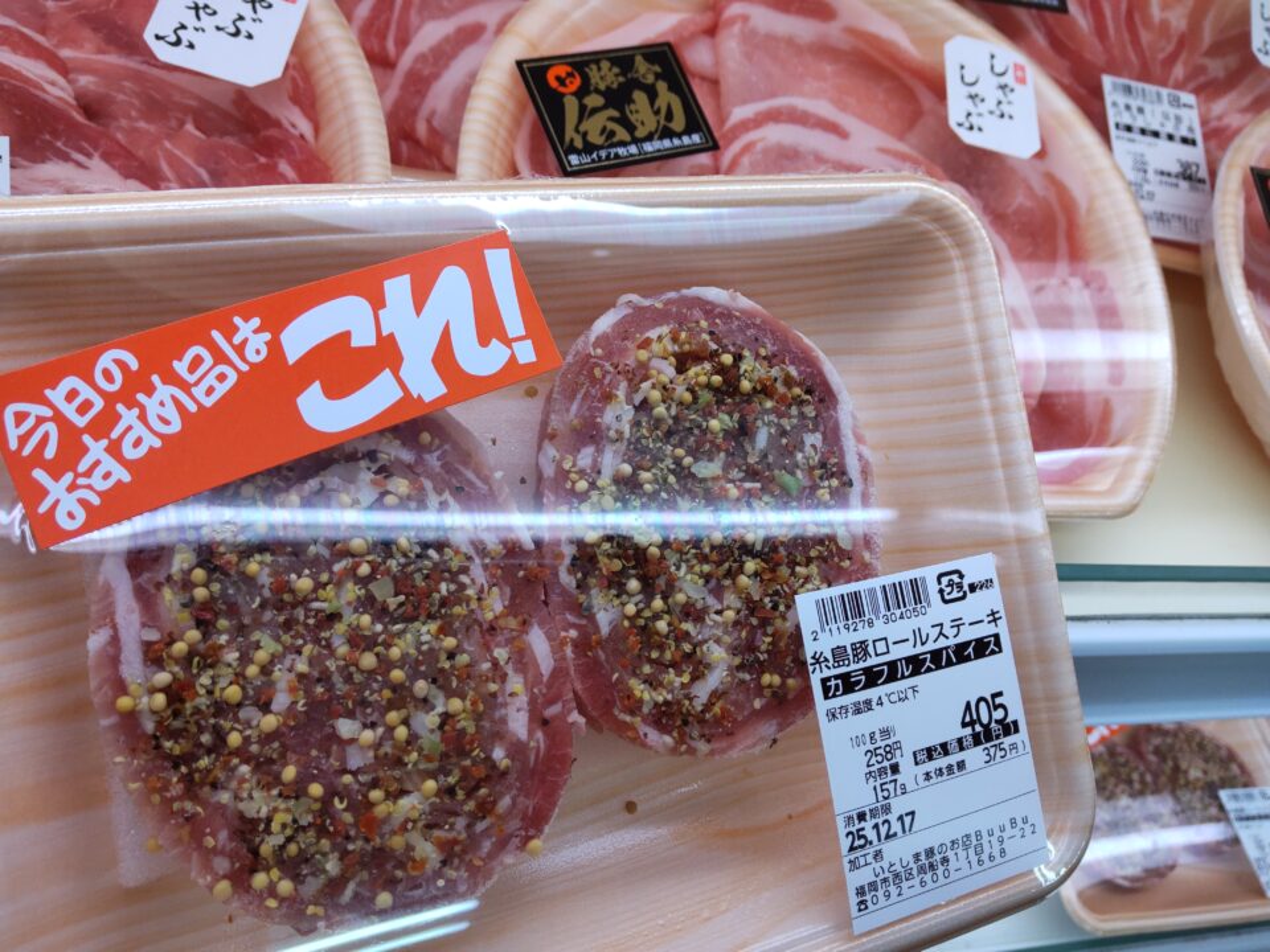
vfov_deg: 56.8
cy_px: 476
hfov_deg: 71.6
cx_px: 635
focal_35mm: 24
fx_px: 881
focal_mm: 3.43
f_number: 2
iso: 81
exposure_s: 1/120
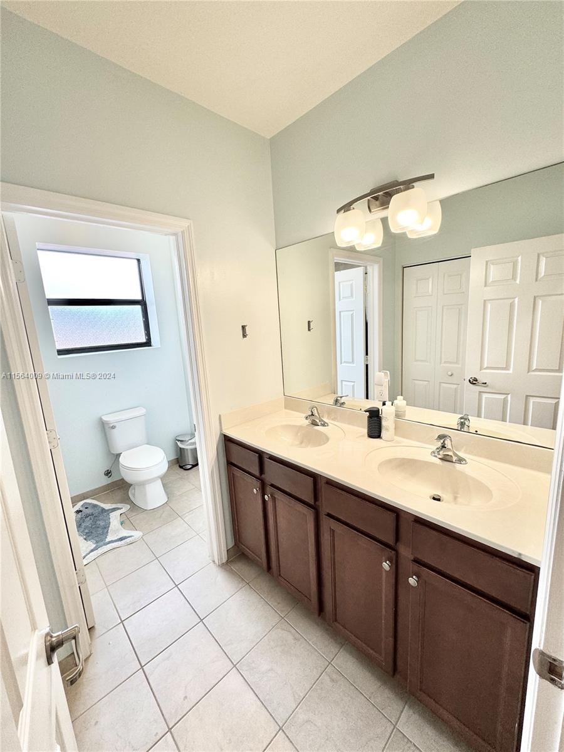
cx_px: 282
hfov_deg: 85.7
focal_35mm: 14
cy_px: 376
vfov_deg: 102.1
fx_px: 304
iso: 80
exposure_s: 1/120
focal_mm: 2.22
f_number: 2.2
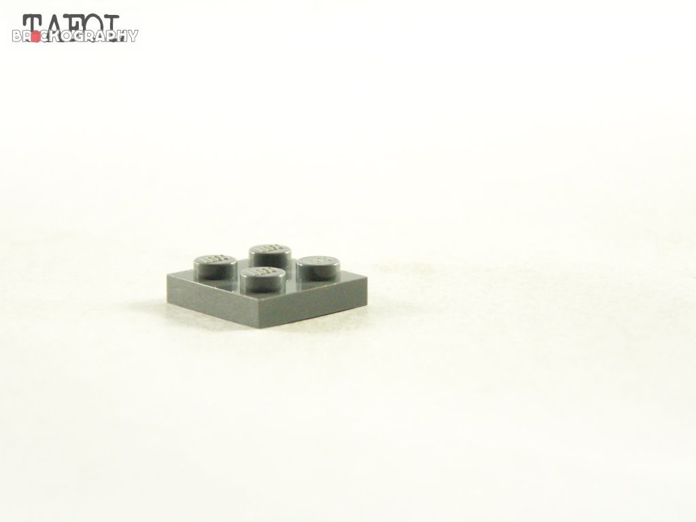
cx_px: 348
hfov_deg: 18.7
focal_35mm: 105
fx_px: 2111
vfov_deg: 14.1
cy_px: 261
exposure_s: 1/60
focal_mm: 17.5
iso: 400
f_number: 3.2
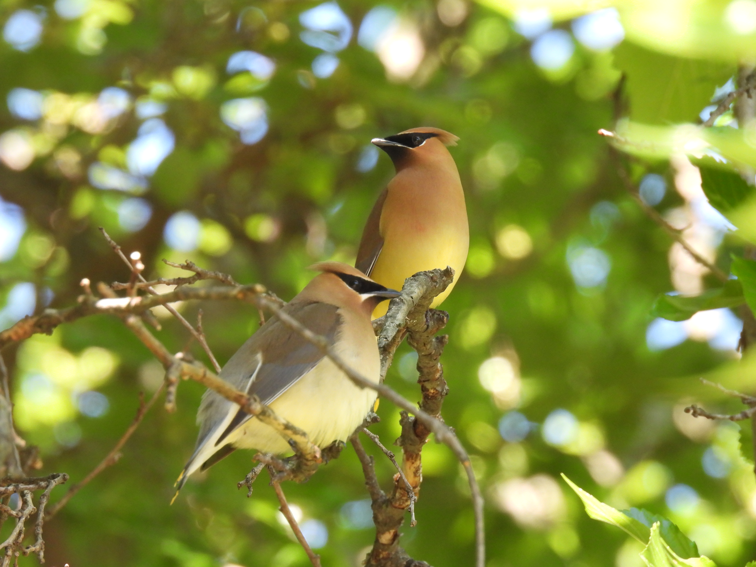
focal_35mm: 950
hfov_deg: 2.1
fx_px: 20748
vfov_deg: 1.6
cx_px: 378
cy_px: 284
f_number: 5.6
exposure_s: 1/125
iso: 400
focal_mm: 170
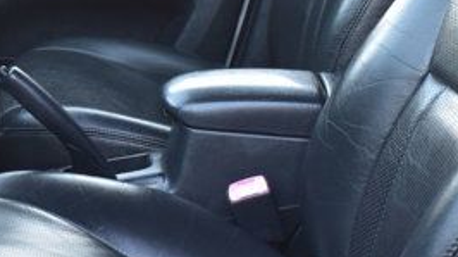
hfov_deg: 18.9
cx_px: -36
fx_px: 1322
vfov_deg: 11.1
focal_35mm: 109
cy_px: 147
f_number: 6.3
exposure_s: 1/20
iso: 400
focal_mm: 18
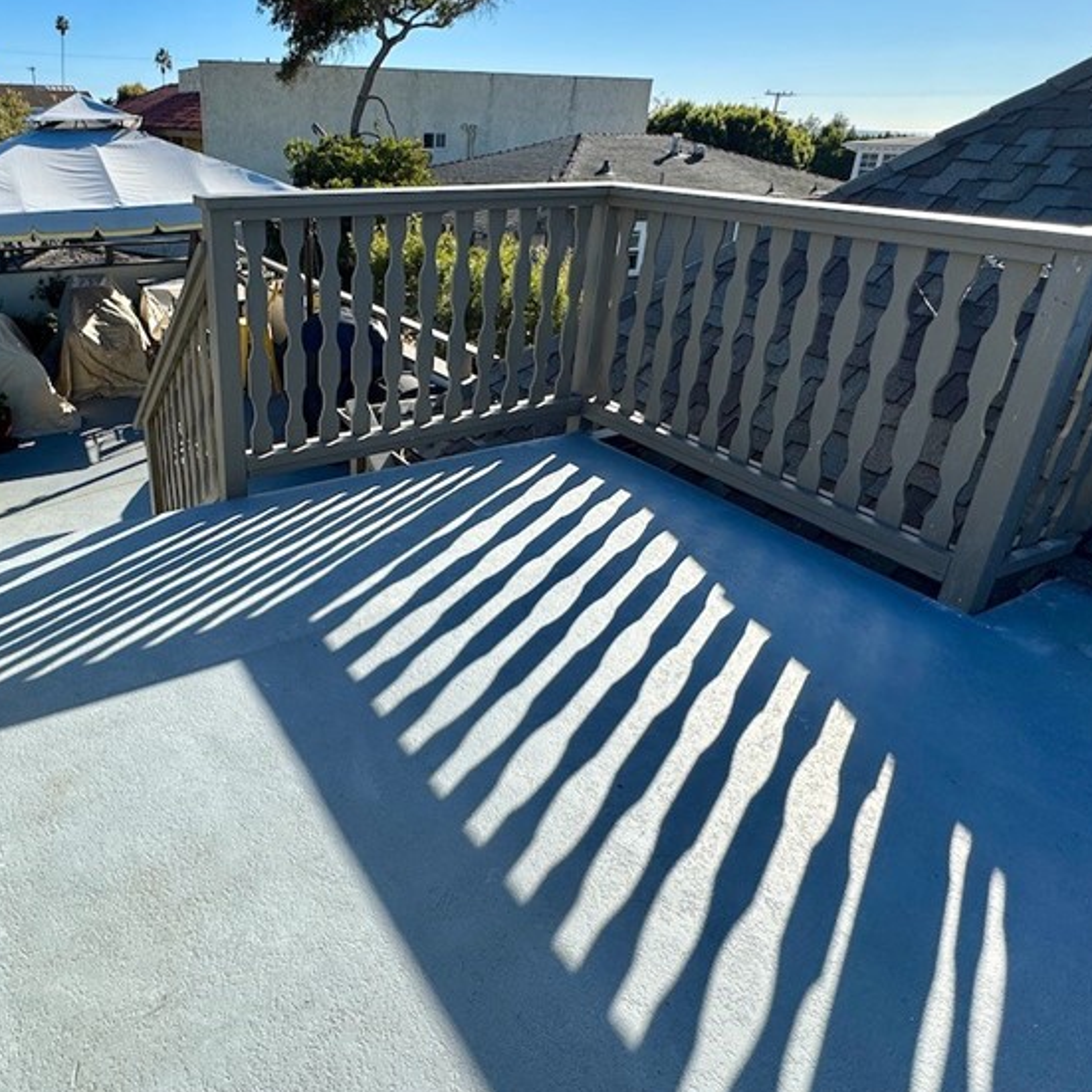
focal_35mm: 23
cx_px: 359
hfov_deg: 65.4
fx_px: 821
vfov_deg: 67.1
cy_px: 486
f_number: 2.2
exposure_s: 1/1198
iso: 40
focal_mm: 2.22
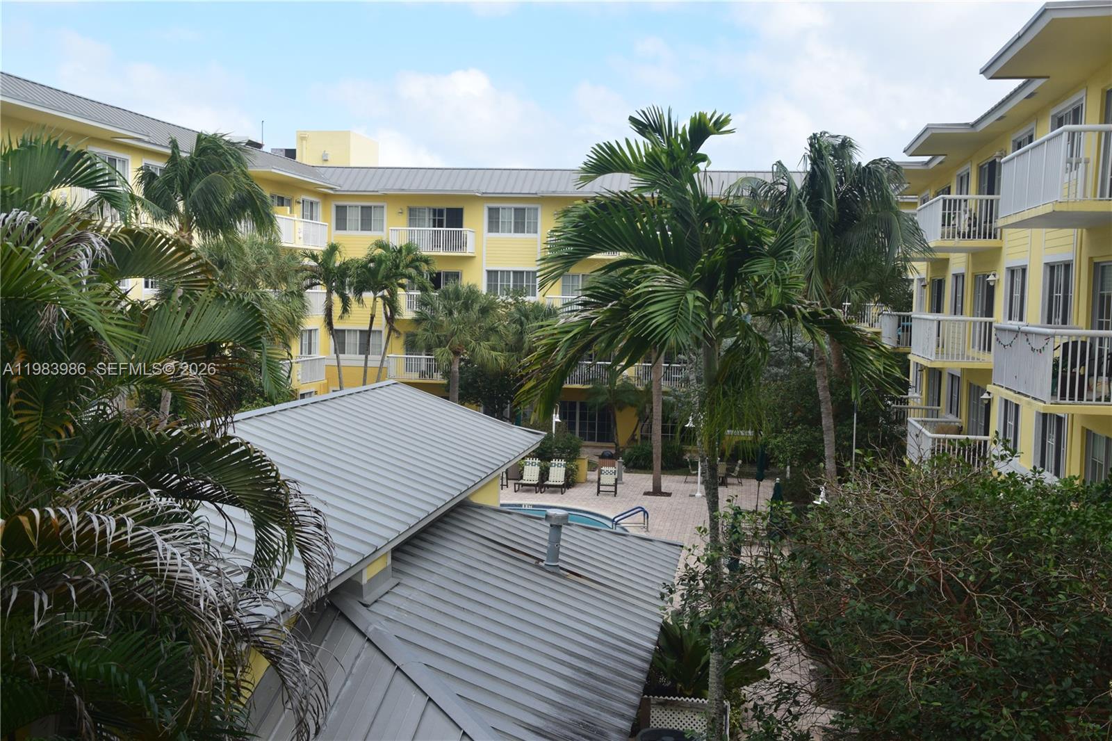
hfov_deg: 46.4
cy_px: 370
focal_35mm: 42
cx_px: 556
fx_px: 1297
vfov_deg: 31.9
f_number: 11
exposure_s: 1/320
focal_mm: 28
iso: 400
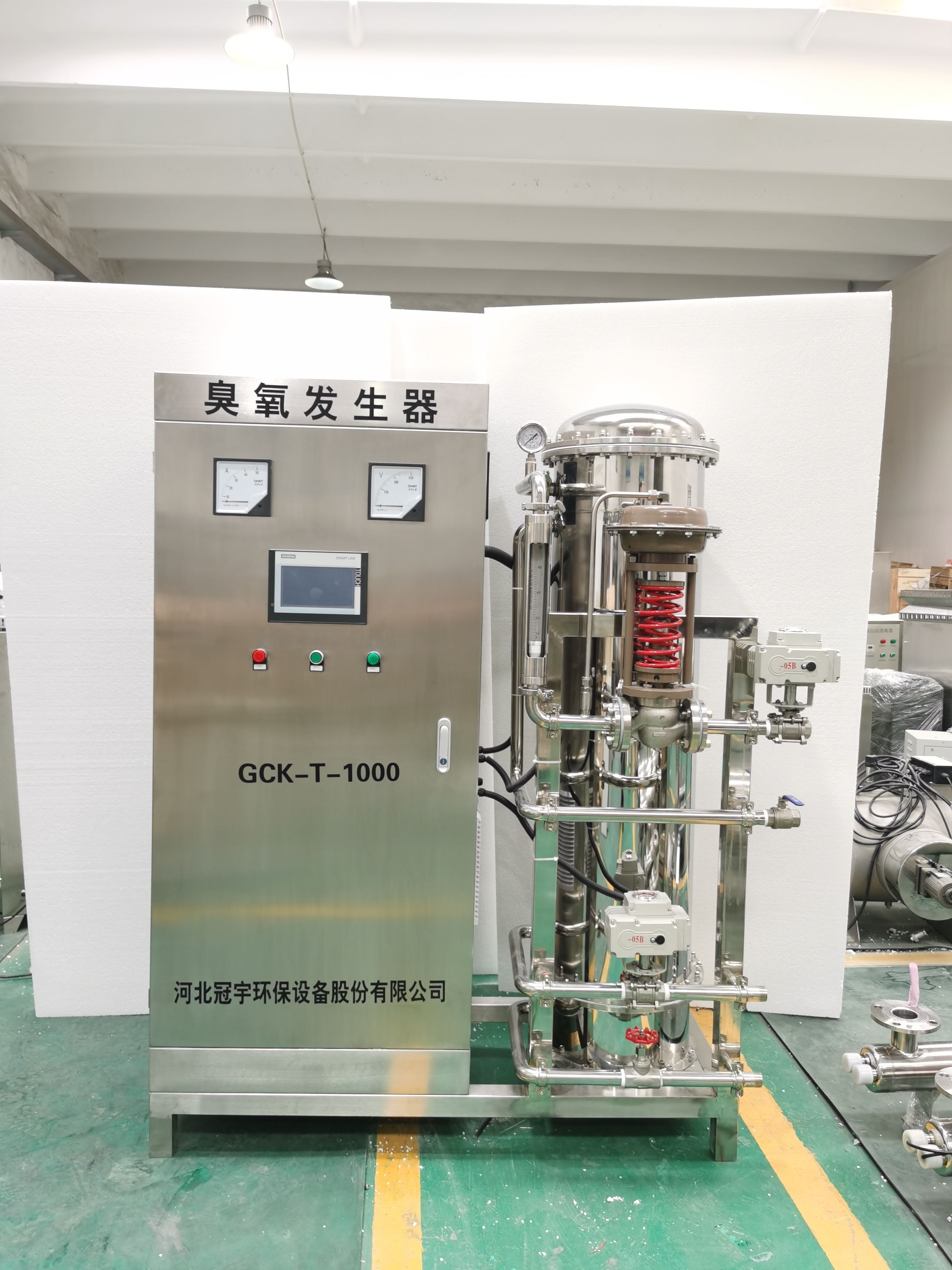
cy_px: 635
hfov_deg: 51.4
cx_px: 476
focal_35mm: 27
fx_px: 990
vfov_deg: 65.3
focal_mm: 5.56
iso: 50
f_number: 1.6
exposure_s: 1/22.2
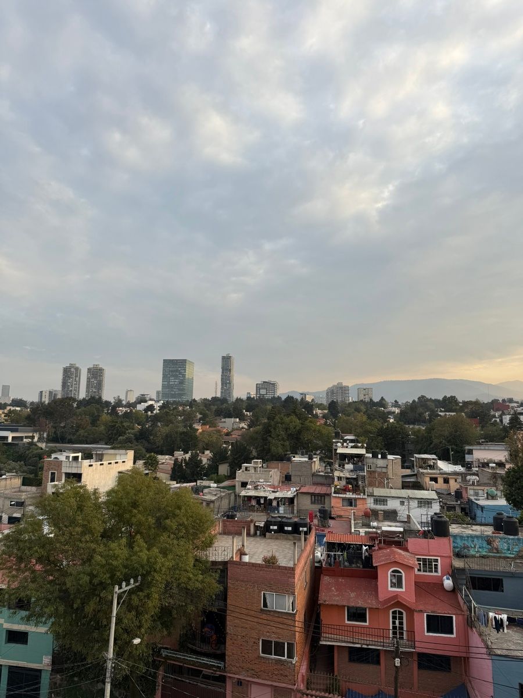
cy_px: 349
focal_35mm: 24
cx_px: 262
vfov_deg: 71.6
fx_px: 483
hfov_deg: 56.8
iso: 80
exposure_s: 1/1385
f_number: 1.78
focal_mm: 6.76
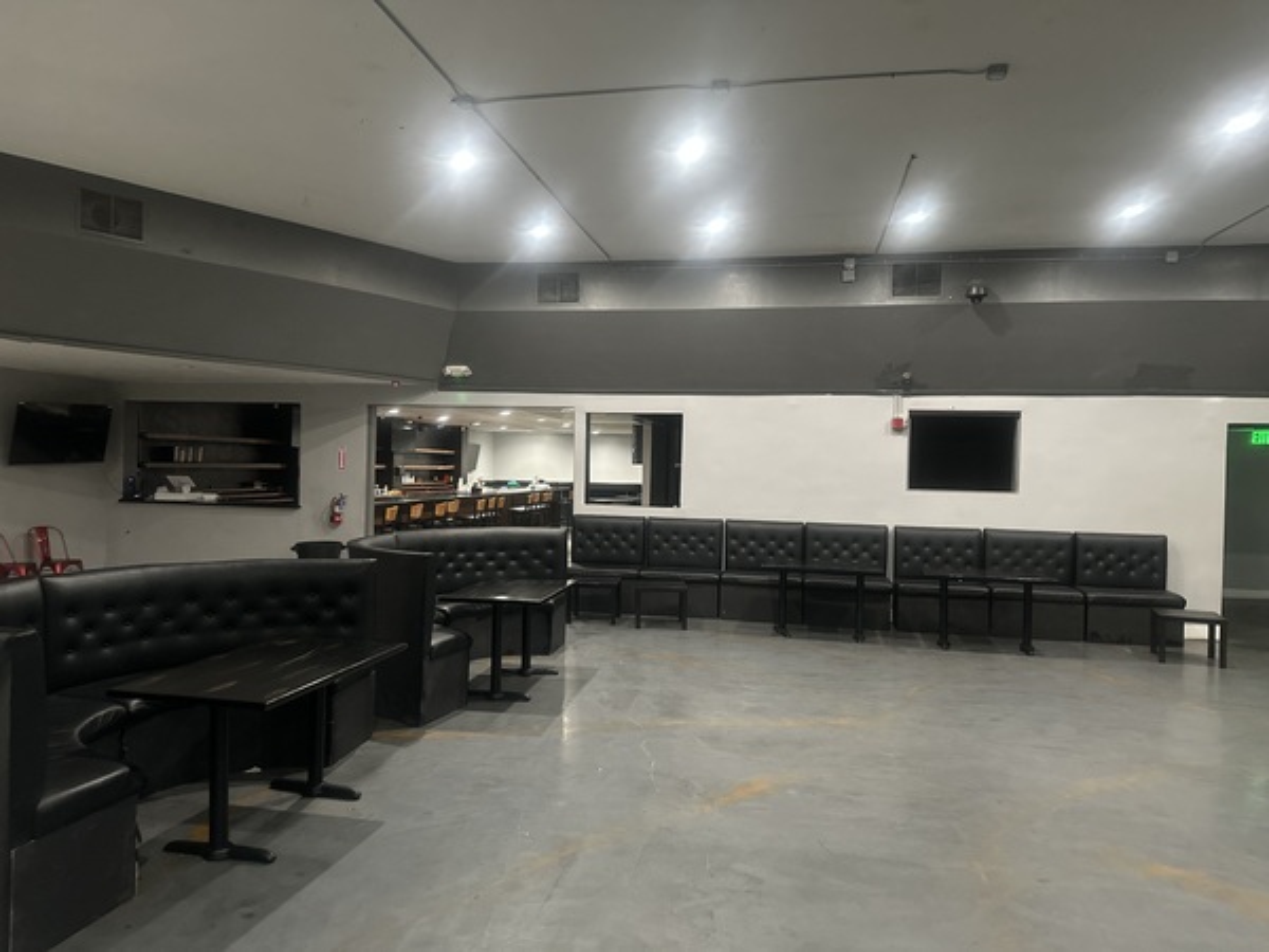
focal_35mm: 24
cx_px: 634
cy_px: 476
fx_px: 880
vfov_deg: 56.8
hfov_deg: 71.6
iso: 800
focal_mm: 6.86
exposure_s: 1/40
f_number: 1.78
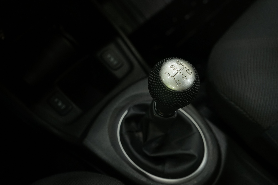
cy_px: 92
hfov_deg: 49.6
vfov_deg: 34.2
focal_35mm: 39
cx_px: 139
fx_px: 301
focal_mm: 38
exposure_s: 1/20
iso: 1250
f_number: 6.3
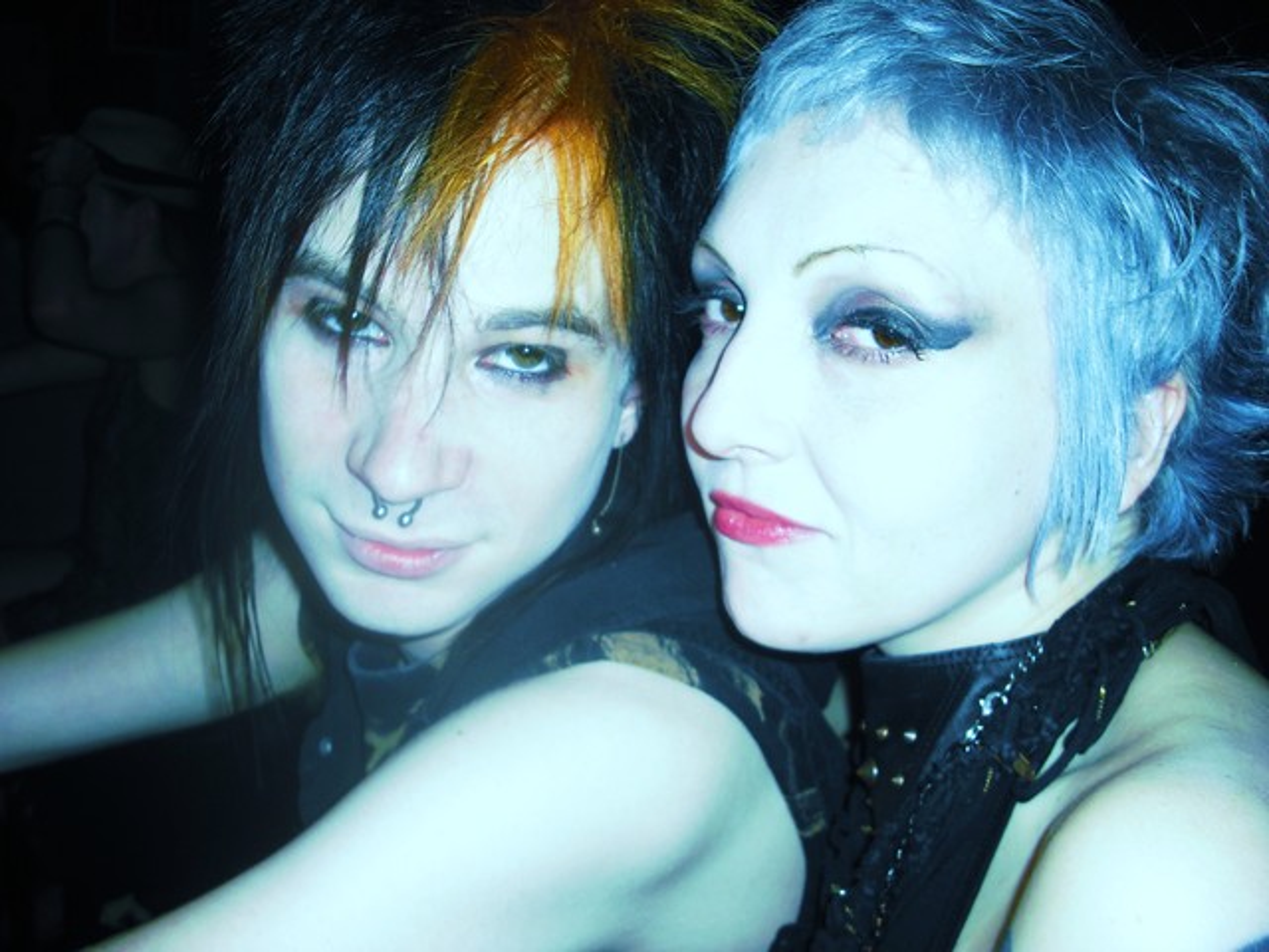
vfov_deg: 37.7
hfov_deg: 49.0
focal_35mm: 38
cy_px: 476
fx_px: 1393
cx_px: 634
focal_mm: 6.2
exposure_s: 1/60
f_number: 2.8
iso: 64
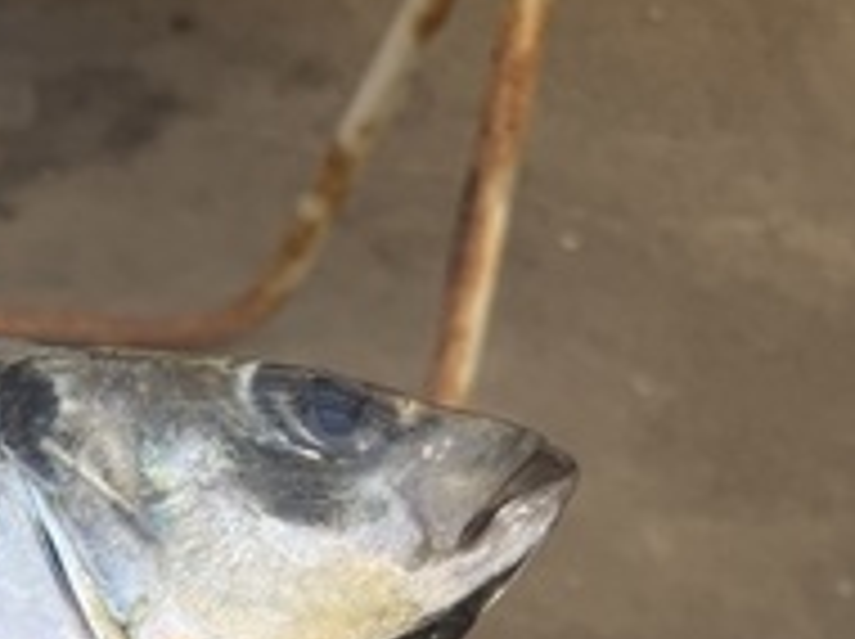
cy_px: 1030
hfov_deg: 20.6
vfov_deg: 16.2
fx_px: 1998
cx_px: -423
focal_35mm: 81
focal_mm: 6.76
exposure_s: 1/448
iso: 80
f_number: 1.78
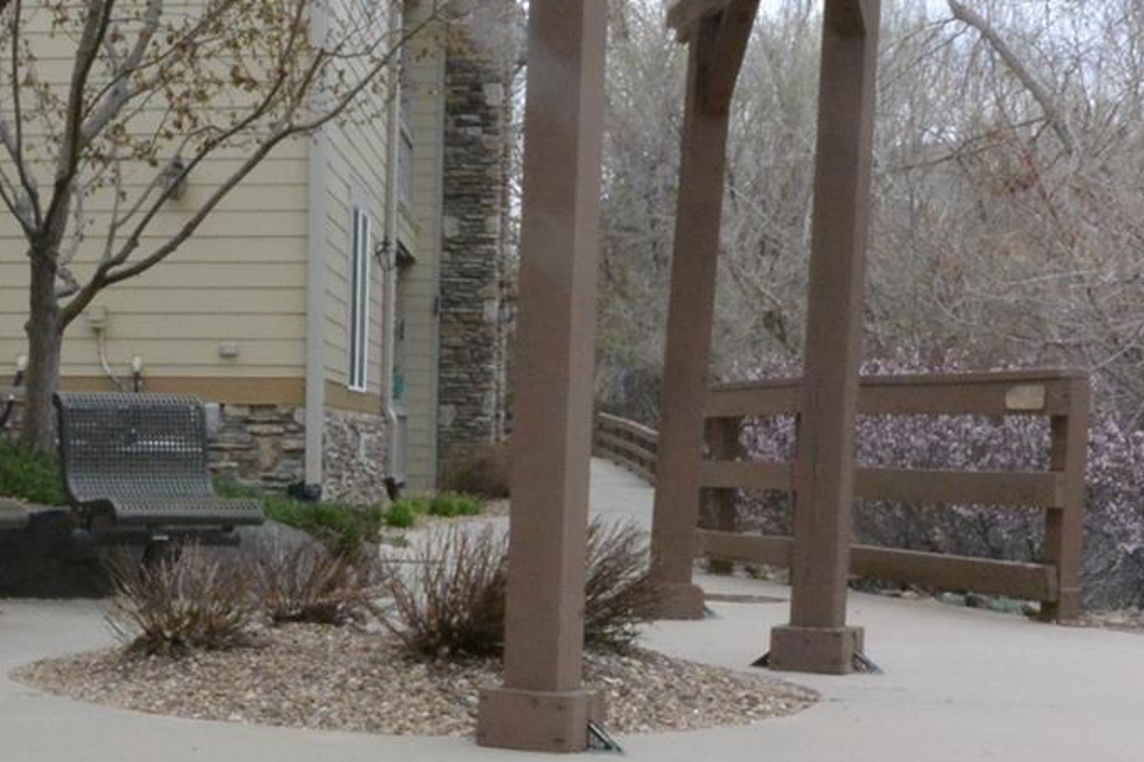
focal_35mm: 78
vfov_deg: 17.3
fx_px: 2478
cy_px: 644
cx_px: 150
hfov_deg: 25.3
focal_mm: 12.5
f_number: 3.8
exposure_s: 1/125
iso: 720
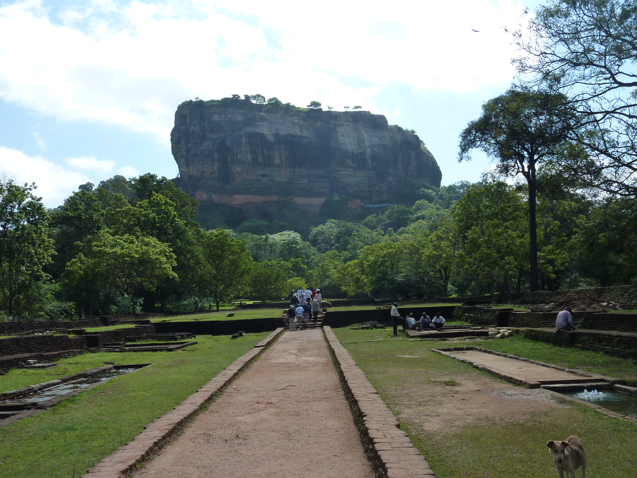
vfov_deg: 44.2
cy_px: 239
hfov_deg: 56.8
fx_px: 589
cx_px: 318
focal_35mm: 32
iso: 125
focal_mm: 5.3
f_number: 5
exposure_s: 1/500
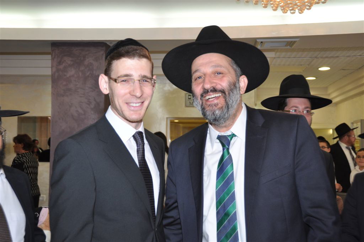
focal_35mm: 48
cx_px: 182
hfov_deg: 41.2
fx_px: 485
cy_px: 121
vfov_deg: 28.0
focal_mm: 32
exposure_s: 1/60
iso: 400
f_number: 5
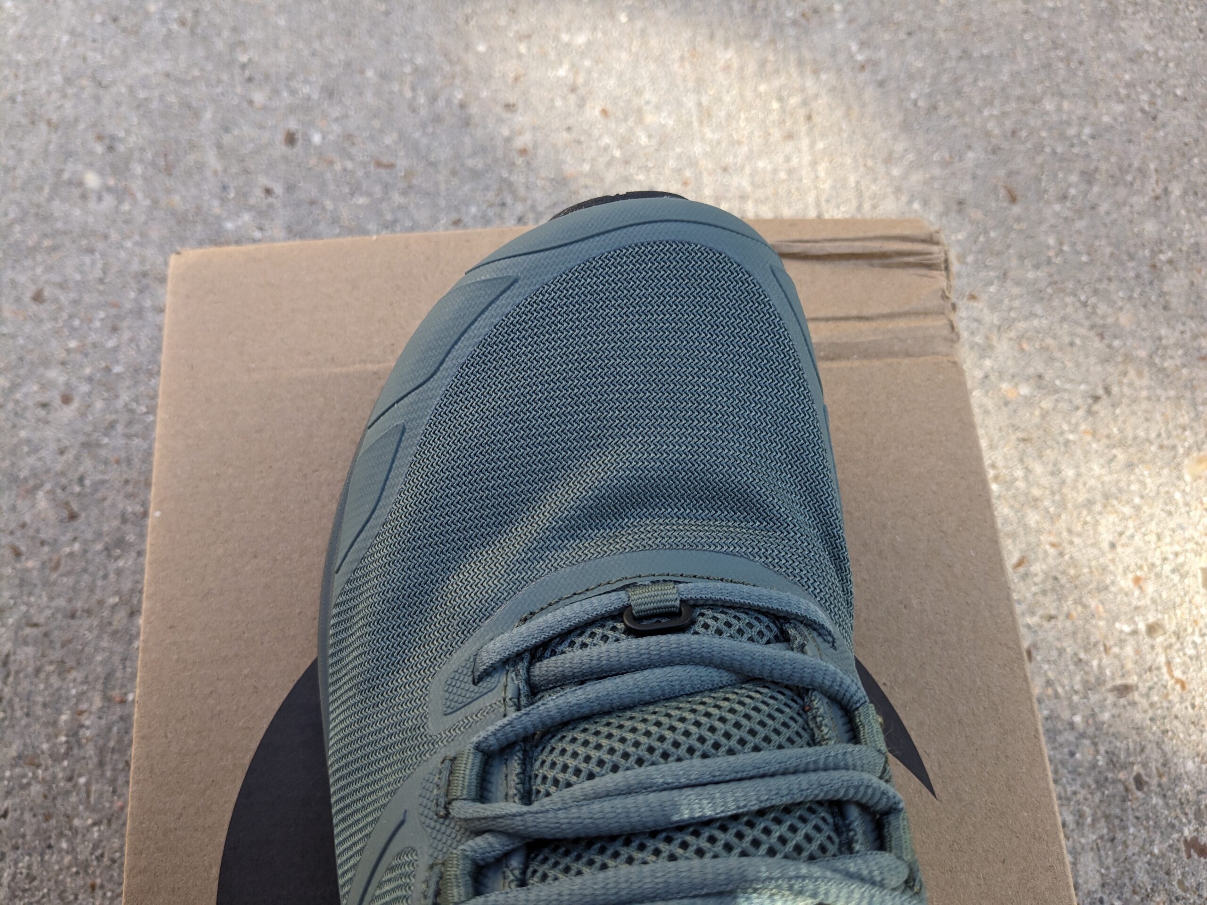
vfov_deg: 51.4
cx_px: 604
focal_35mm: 27
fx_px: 941
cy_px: 452
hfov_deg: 65.3
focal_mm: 4.38
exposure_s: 1/312
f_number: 1.73
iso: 55
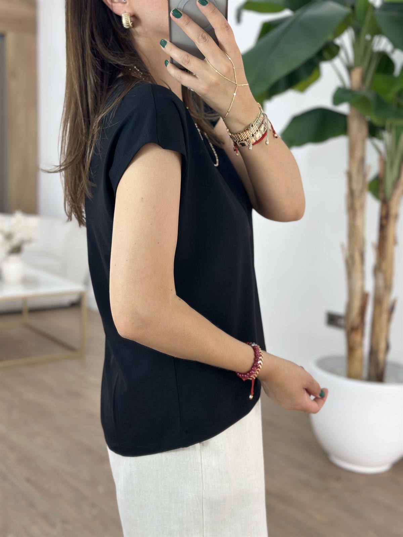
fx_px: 745
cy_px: 268
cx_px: 202
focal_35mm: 48
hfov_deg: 30.3
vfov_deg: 39.7
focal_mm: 6.86
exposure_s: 1/136
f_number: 1.78
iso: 64
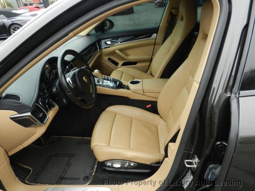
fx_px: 169
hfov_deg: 73.9
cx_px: 128
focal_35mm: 23
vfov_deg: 58.9
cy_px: 96
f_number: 5
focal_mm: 4
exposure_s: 1/100
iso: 160
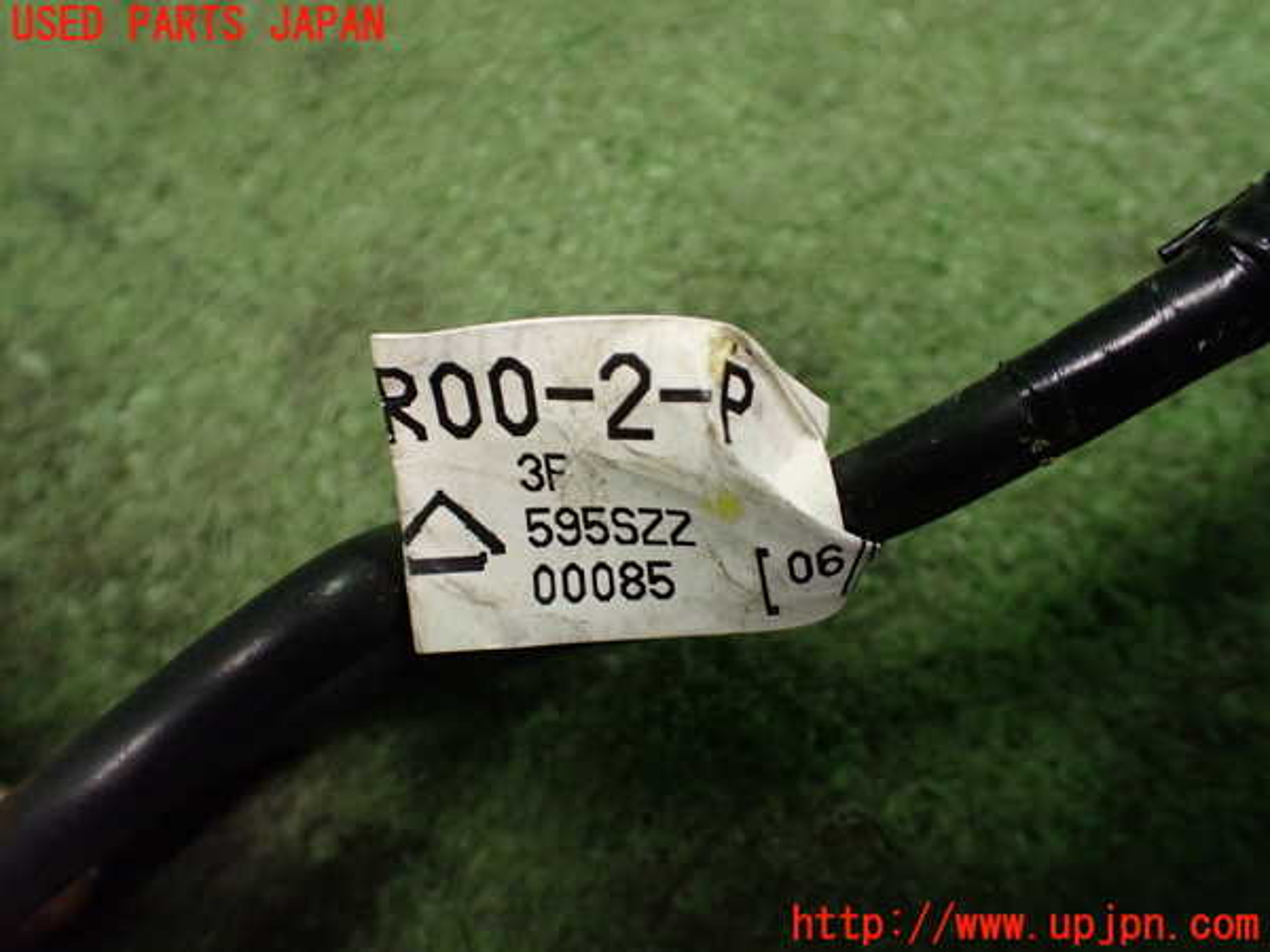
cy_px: 476
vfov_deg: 46.8
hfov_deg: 60.0
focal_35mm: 30
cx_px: 635
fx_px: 1101
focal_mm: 5.4
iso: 800
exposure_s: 1/125
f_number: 2.3
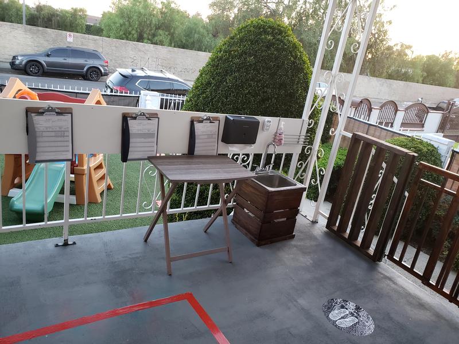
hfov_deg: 67.3
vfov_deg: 53.1
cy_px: 172
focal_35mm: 26
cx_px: 230
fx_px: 345
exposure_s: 1/60
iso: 250
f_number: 2.4
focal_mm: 4.3
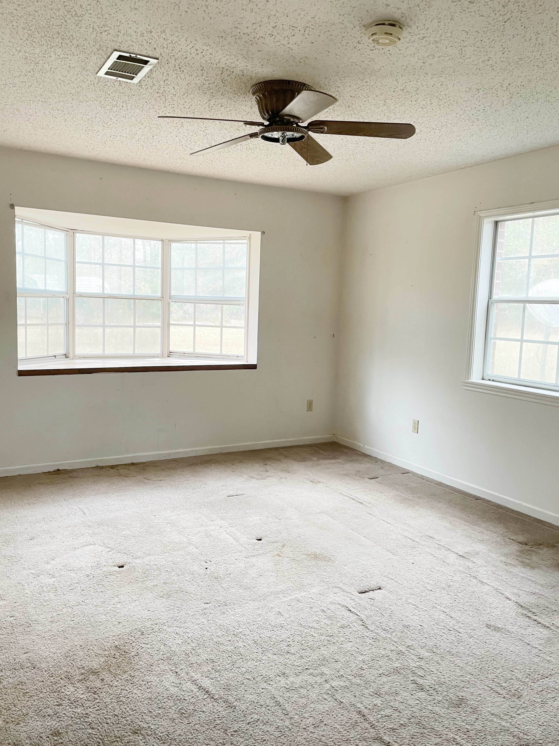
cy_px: 373
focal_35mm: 26
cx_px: 280
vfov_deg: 67.3
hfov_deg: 53.1
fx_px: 560
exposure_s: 1/60
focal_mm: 4.2
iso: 80
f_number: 1.6
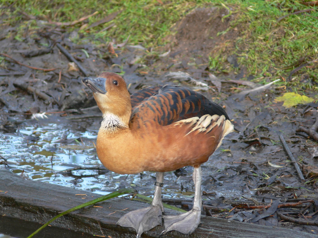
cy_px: 119
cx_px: 159
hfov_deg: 4.7
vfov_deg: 3.5
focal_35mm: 420
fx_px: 3858
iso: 80
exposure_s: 1/50
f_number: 4
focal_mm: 88.8
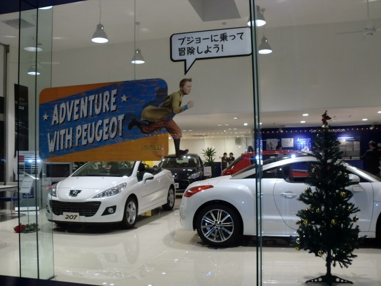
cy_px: 143
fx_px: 385
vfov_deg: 40.7
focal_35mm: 35
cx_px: 190
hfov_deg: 52.6
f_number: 3.1
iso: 160
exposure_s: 1/60
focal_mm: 6.3
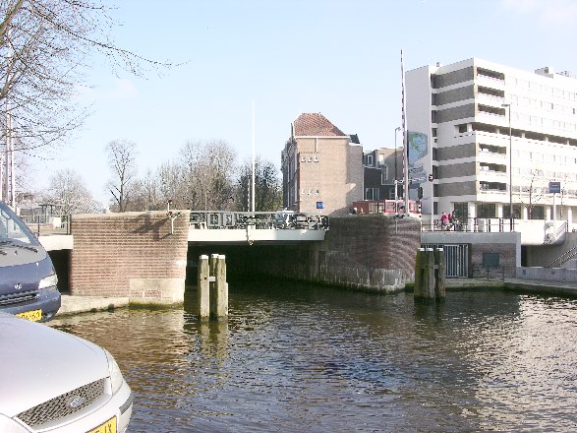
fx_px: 583
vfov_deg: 40.7
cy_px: 216
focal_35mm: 35
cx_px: 288
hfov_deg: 52.6
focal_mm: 8.9
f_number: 7.1
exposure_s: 1/86
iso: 50
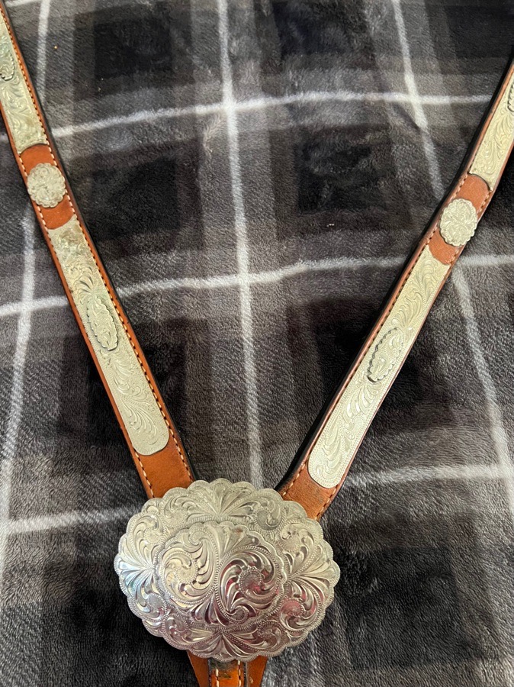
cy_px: 344
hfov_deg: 53.0
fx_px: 515
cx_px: 257
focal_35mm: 26
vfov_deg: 67.3
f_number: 1.5
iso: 500
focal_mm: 5.7
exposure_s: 1/49
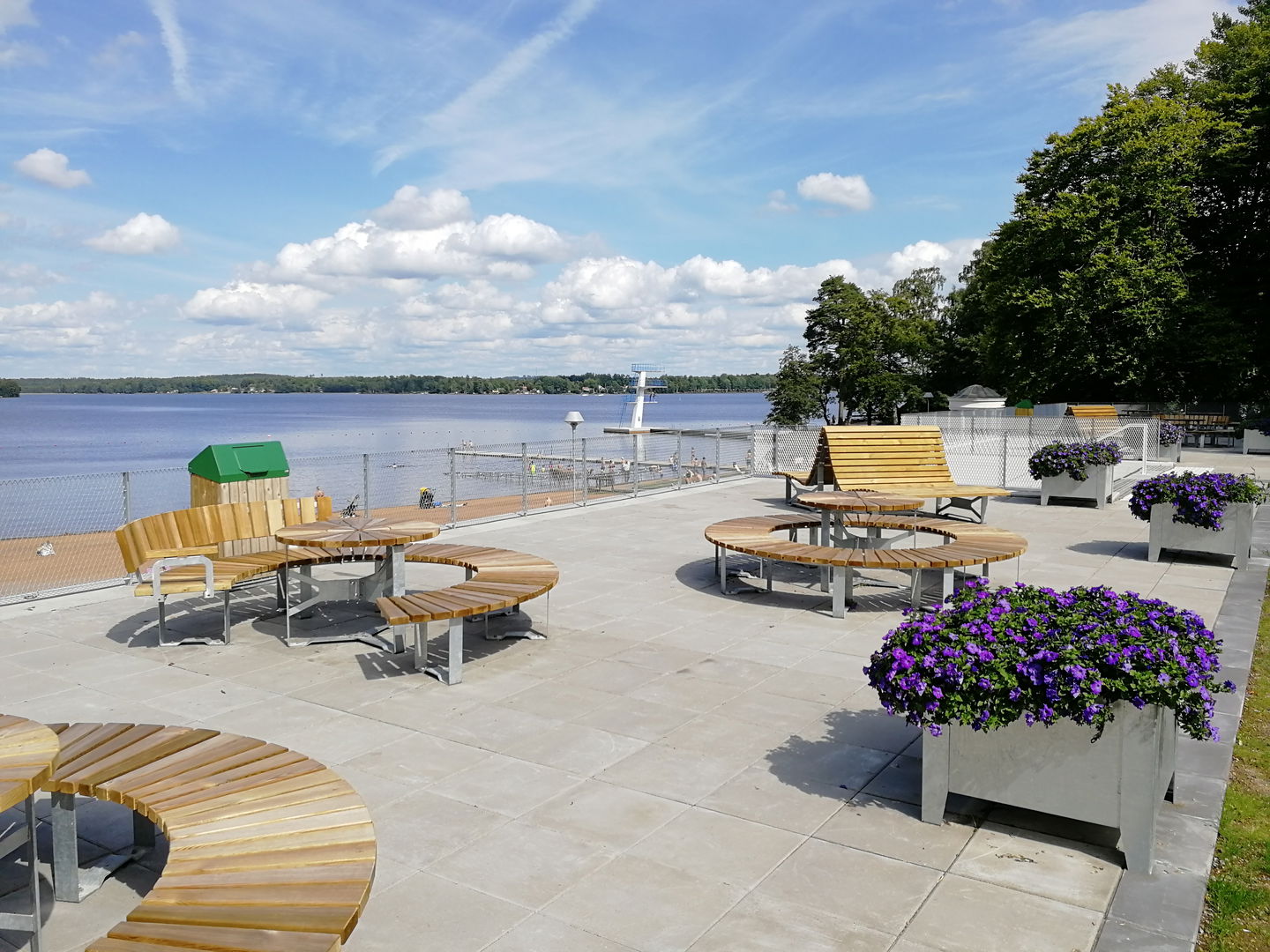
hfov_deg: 65.3
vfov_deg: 51.4
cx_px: 635
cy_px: 476
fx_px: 991
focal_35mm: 27
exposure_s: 1/1453
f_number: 2.2
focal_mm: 3.95
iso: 50
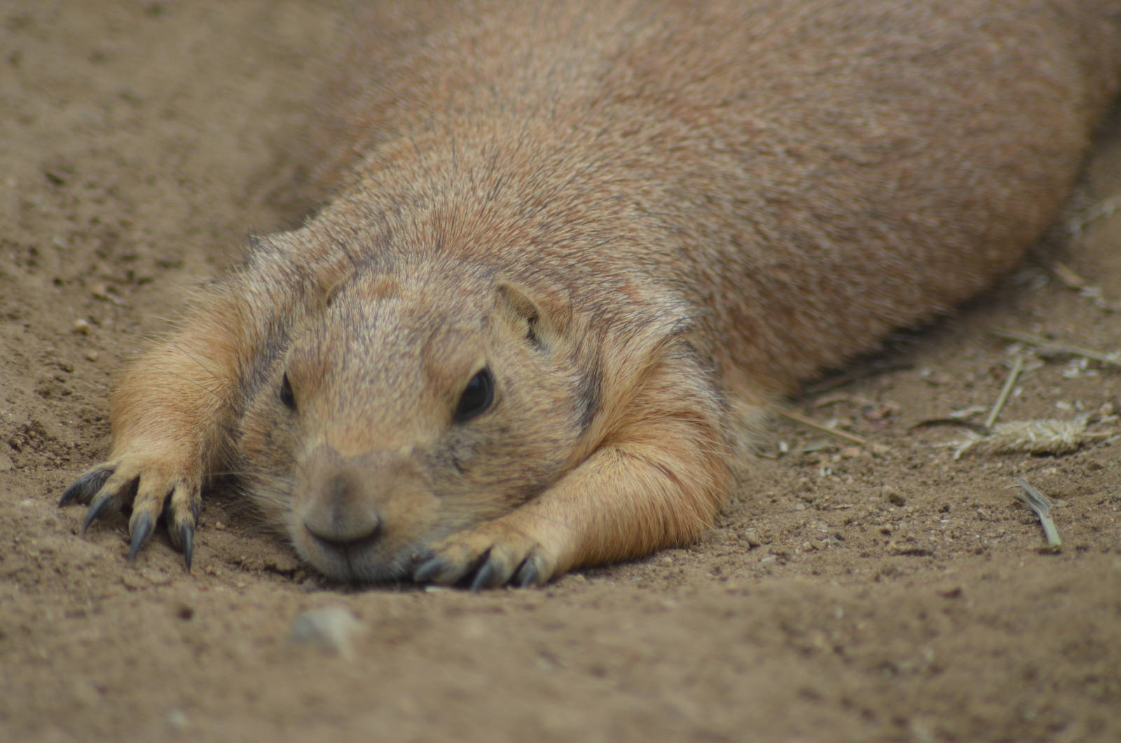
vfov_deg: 3.0
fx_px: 13985
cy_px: 372
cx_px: 560
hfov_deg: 4.6
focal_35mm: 450
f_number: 5.6
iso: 400
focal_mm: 300
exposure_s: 1/2000
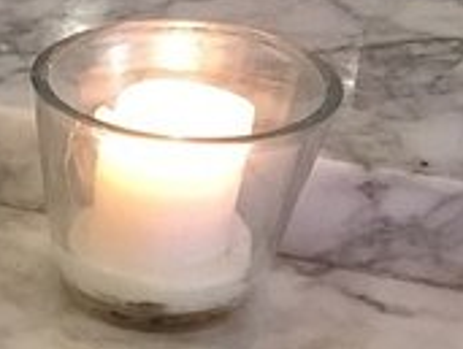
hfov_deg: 14.3
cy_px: 553
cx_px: -268
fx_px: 1702
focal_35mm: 127
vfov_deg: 11.2
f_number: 2.2
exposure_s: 1/15
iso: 320
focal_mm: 4.15
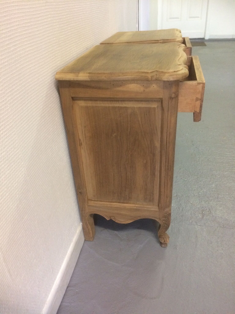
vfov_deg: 61.7
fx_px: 262
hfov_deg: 48.2
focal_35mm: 29
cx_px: 118
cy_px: 157
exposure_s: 1/25
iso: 320
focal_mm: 4.15
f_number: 2.2
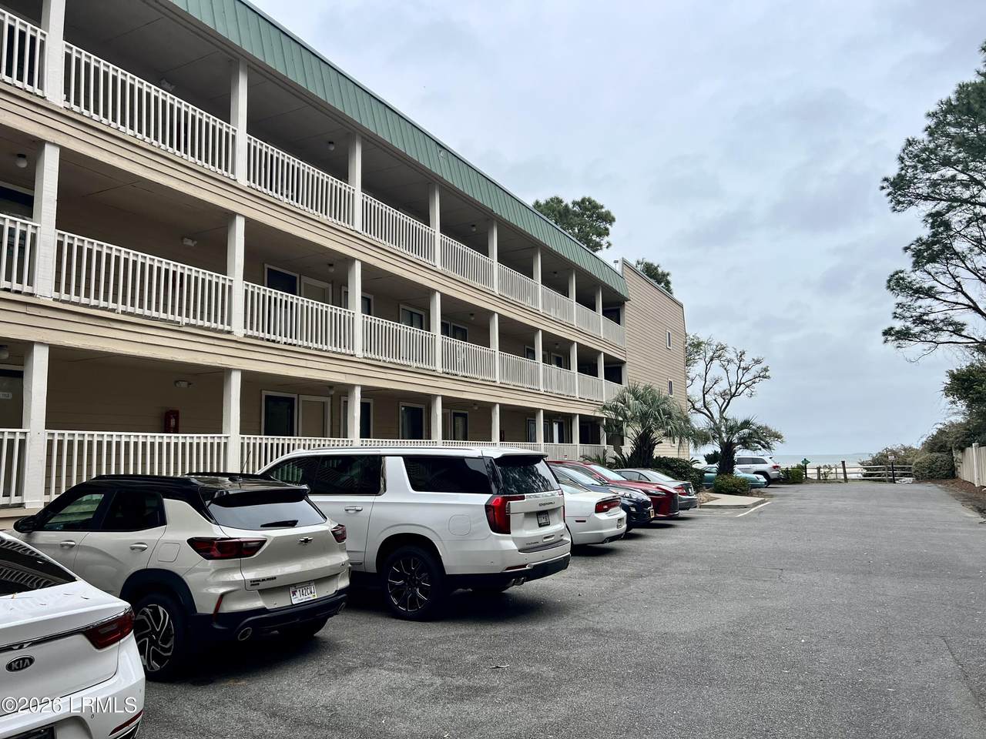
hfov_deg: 67.3
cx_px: 493
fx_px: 741
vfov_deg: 53.1
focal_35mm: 26
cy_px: 370
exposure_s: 1/5076
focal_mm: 5.7
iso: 50
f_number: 1.5
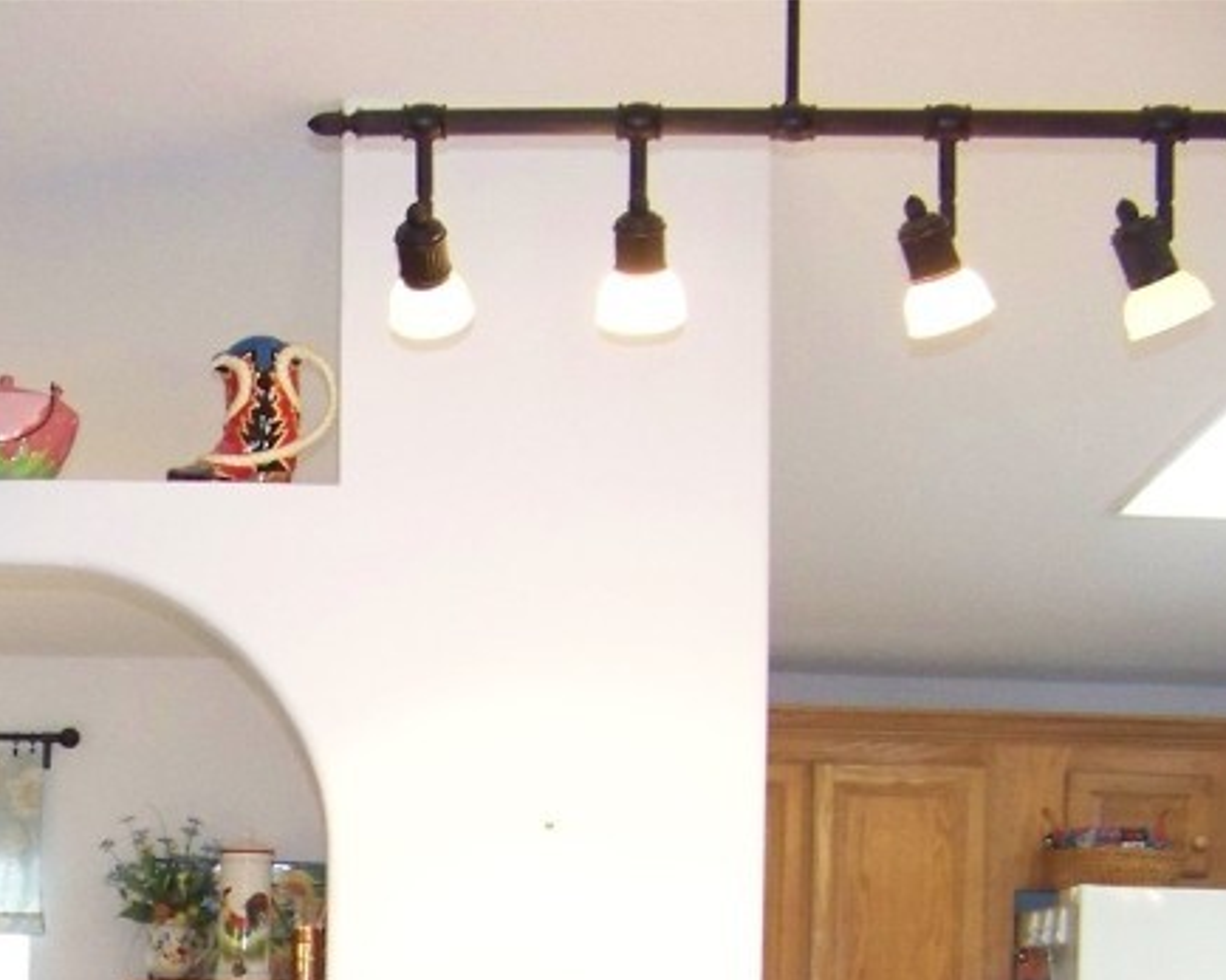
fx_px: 3011
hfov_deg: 22.0
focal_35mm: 83
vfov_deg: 17.8
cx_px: -48
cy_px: 1082
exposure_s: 1/30
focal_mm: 5.85
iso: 250
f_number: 2.8
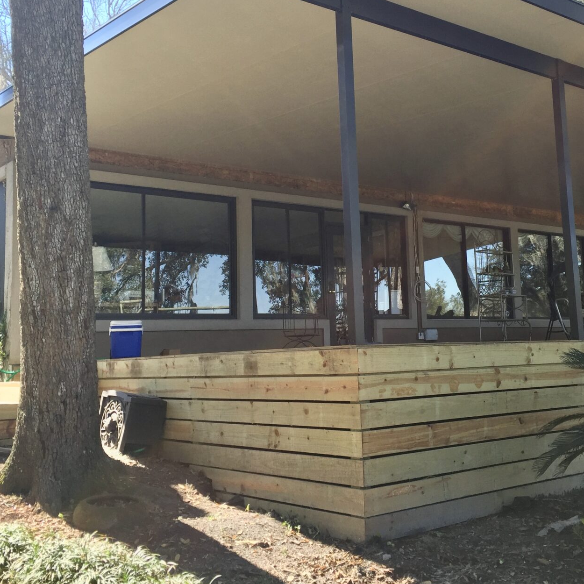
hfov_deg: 39.8
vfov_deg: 39.9
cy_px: 236
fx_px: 802
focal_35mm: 42
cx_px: 363
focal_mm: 4.15
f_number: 2.2
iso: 32
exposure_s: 1/324
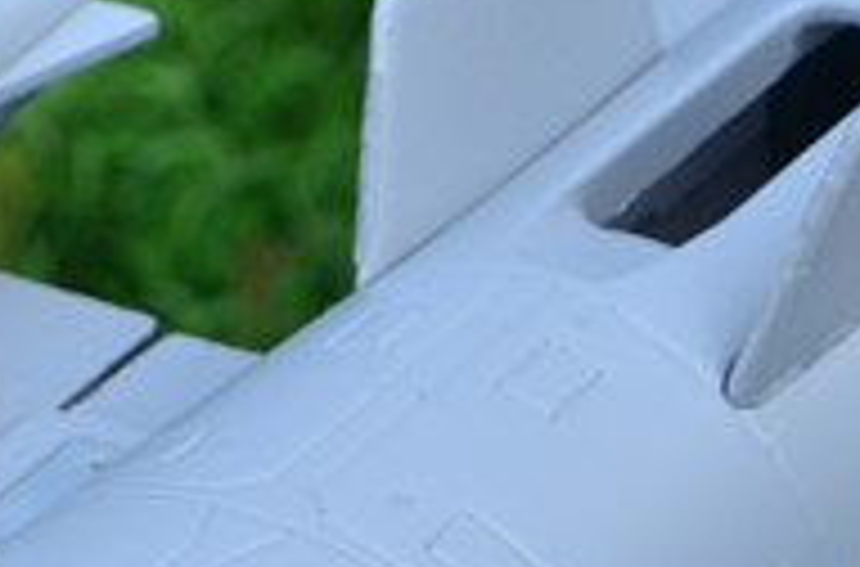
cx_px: -104
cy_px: 943
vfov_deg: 6.1
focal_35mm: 220
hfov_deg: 9.3
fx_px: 5241
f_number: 5.6
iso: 100
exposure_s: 1/50
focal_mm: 35
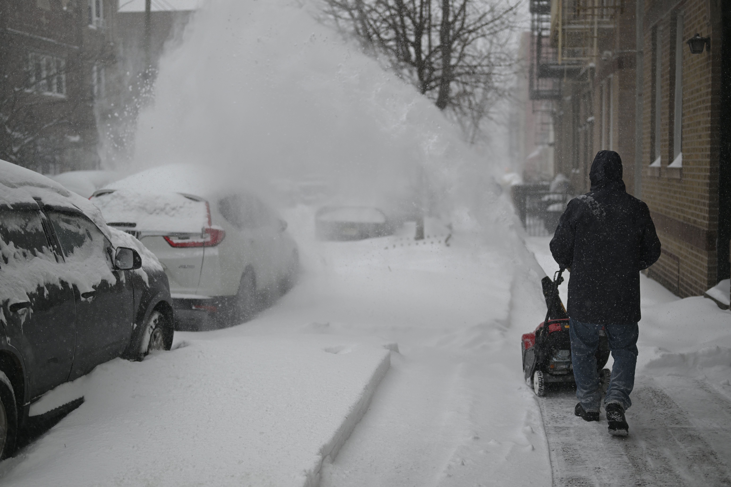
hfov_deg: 39.6
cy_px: 244
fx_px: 1015
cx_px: 366
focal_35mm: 50
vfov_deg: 27.0
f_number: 2.2
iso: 160
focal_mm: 50
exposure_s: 1/1250
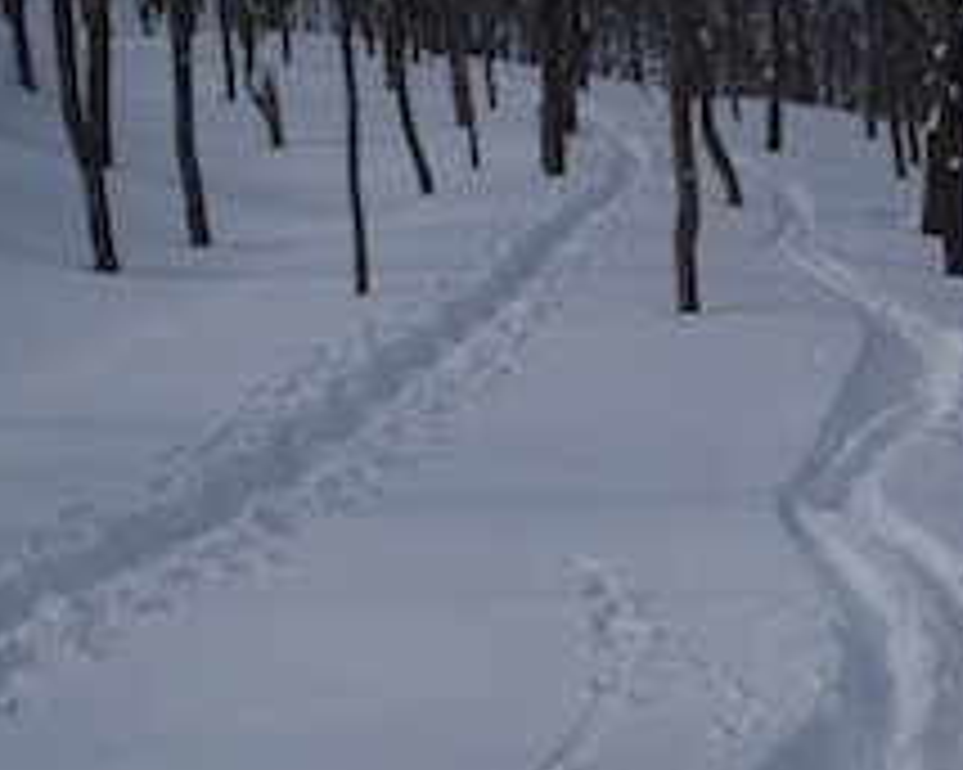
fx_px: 1453
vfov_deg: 29.3
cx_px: 850
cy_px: 545
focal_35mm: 51
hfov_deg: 34.8
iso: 80
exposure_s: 1/160
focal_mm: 5
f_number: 10
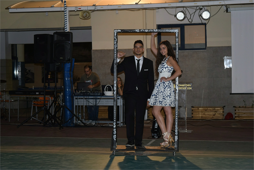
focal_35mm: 78
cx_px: 127
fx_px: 550
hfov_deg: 26.0
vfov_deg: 17.5
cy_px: 85
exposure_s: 1/60
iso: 800
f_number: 5.6
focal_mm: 52
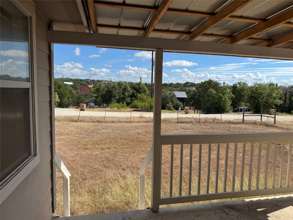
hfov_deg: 71.6
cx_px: 146
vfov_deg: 56.8
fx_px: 203
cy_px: 110
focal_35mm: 24
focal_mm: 6.76
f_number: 1.78
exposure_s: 1/4950
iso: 80
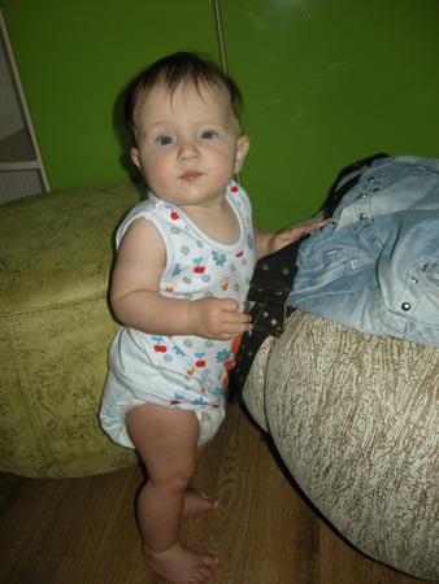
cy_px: 292
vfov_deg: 52.6
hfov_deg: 40.7
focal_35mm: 35
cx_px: 220
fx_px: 591
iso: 64
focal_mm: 7.5
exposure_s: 1/60
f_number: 2.7
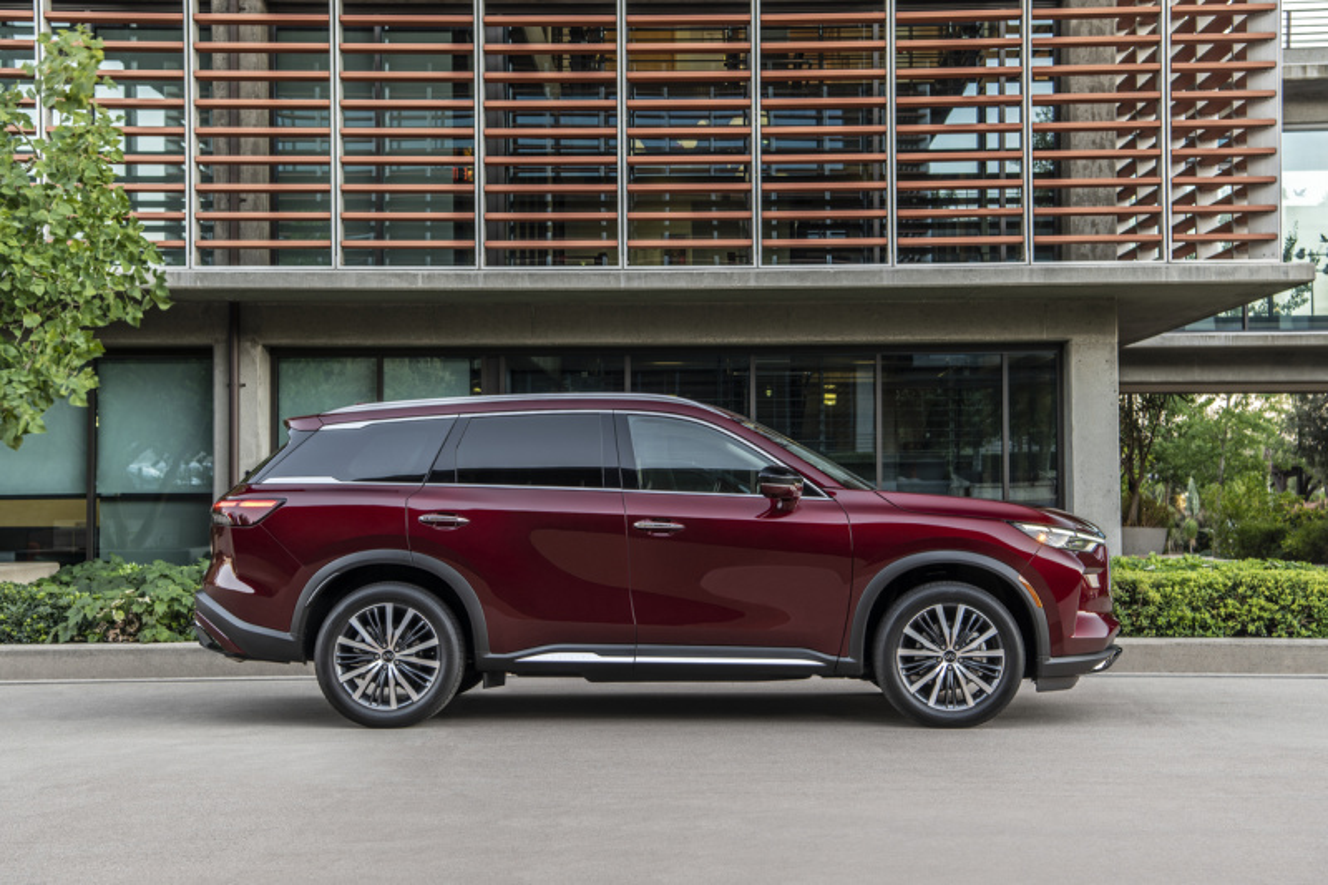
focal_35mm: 50
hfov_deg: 39.6
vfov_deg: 27.0
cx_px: 664
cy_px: 442
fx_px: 1844
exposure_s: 1/1.25
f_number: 5
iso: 64
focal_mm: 50
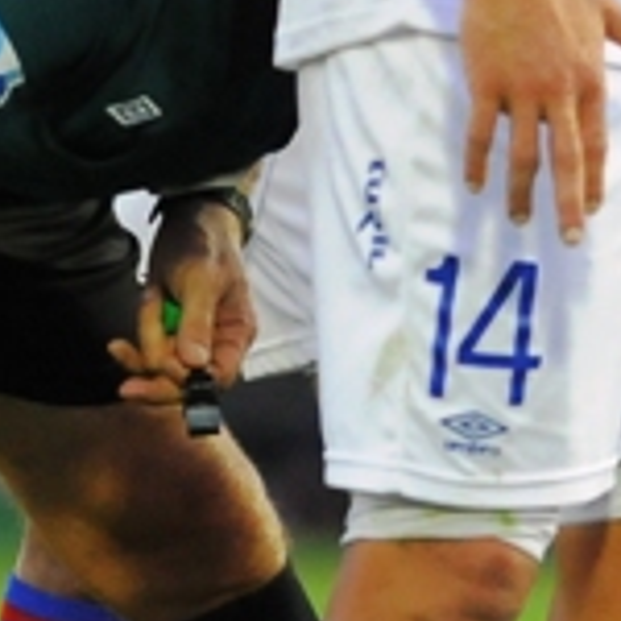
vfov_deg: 0.7
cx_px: 853
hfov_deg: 0.7
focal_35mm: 2611
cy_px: 4
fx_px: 52994
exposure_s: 1/800
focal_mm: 300
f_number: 3.2
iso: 1600
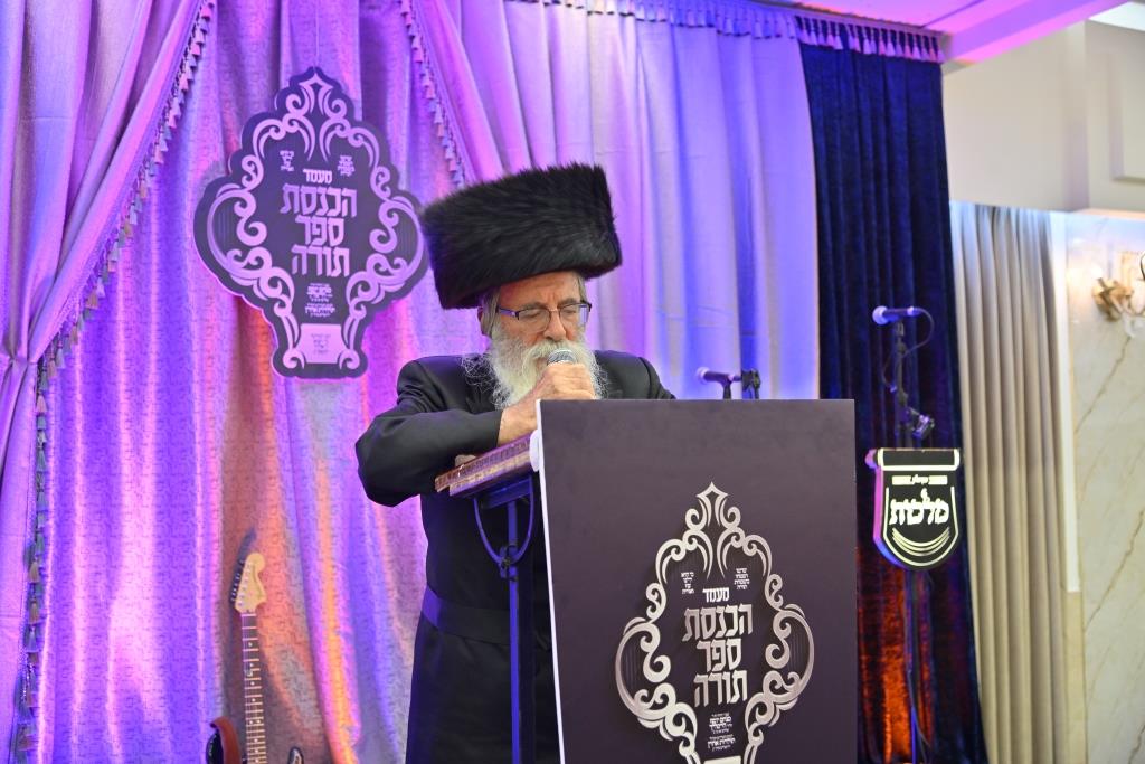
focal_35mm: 40
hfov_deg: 48.5
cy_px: 382
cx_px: 572
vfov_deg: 33.4
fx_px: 1272
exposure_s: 1/160
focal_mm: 40
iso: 500
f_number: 4
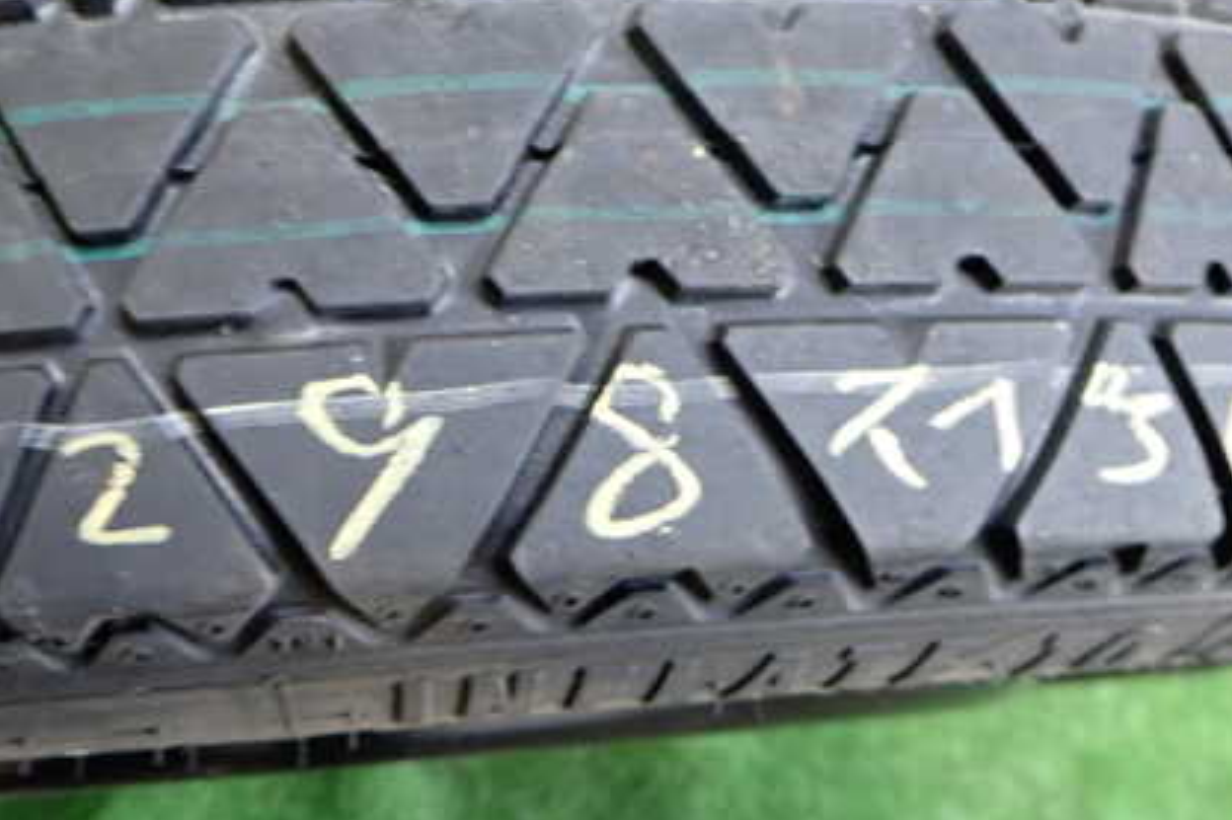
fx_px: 1539
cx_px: 503
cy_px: 314
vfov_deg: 29.7
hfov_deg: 43.4
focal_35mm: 45
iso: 250
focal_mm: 5.4
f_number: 2.3
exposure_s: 1/30
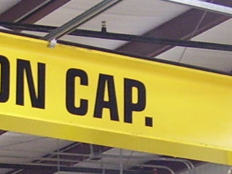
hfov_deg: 8.7
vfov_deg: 6.5
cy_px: 173
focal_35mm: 226
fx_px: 1514
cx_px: 46
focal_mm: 6
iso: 125
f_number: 2.7
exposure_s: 1/60
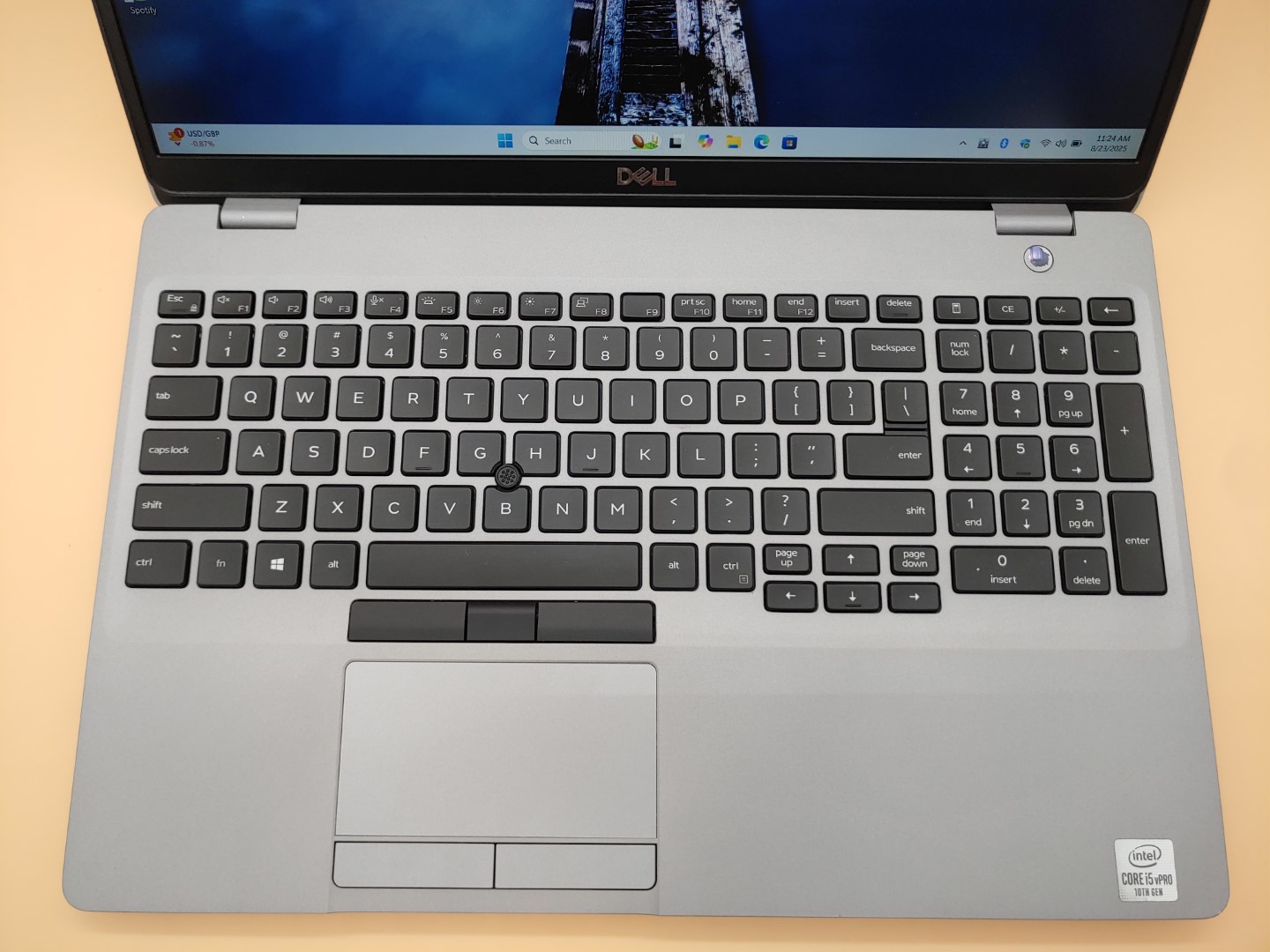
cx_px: 635
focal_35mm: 26
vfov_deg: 53.1
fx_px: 954
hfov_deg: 67.3
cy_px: 476
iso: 50
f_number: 1.8
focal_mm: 4.36
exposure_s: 1/80
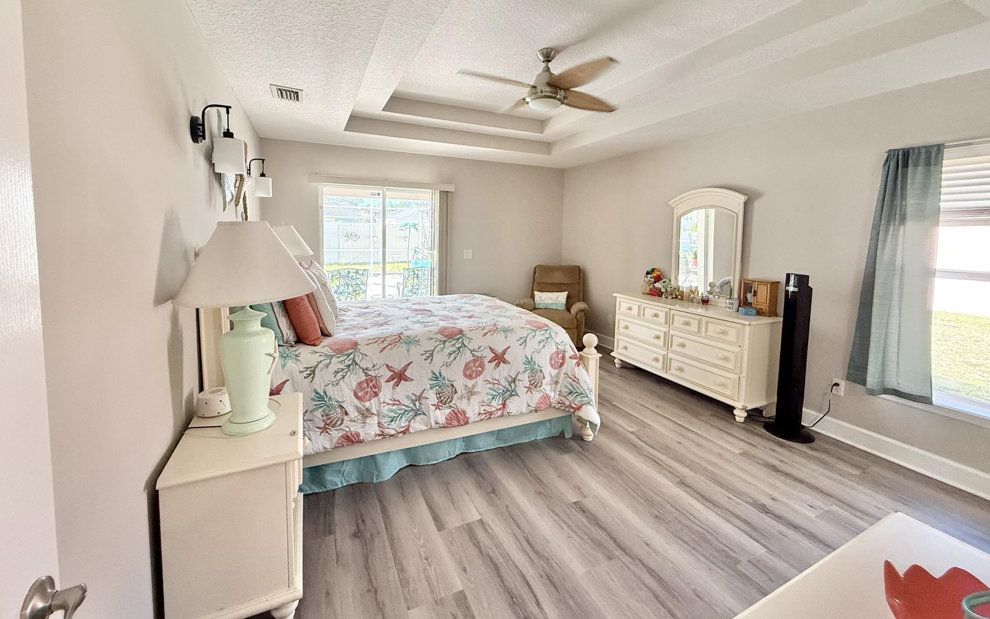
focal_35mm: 15
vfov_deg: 74.3
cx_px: 498
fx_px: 405
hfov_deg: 101.5
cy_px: 262
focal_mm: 2.22
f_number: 2.2
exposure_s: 1/120
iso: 250
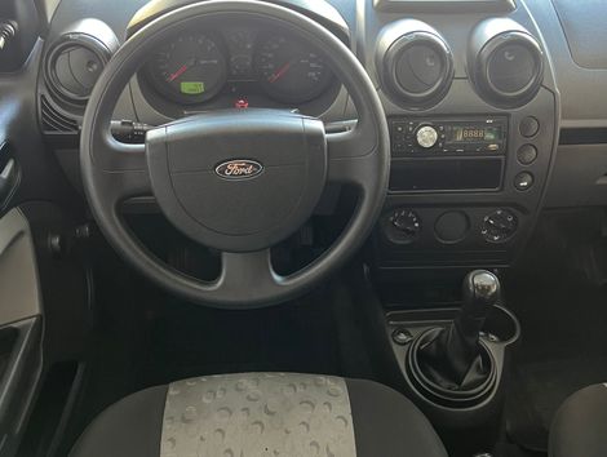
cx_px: 304
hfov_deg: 67.2
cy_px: 228
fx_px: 457
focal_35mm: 26
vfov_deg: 53.2
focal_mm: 5.7
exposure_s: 1/60
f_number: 1.5
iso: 200
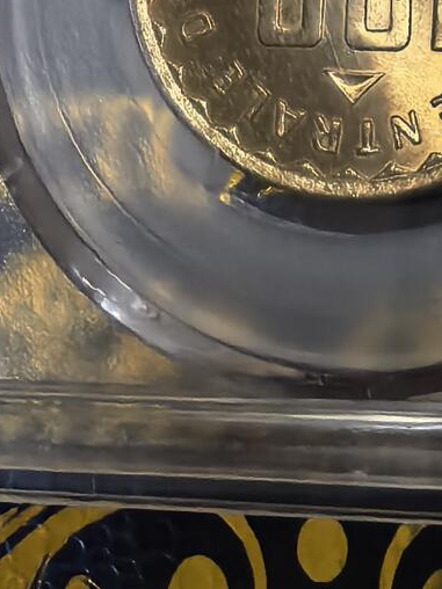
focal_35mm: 85
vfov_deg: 20.9
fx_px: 1447
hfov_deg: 17.2
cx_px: 362
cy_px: -179
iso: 160
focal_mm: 1.68
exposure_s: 1/50
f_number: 2.2
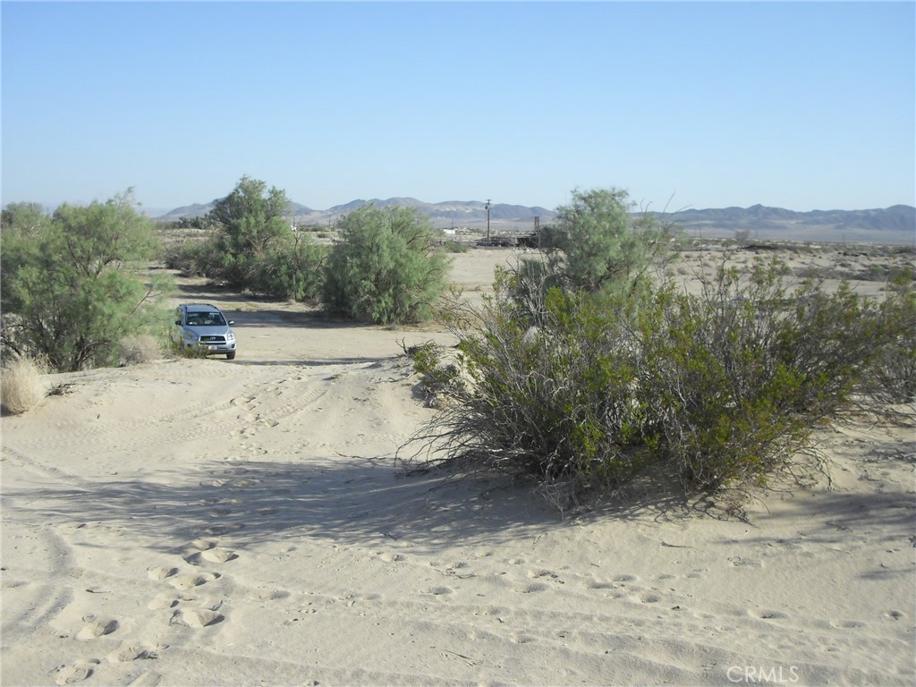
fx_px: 1006
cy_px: 344
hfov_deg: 49.0
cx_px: 458
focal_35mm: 38
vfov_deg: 37.7
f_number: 8
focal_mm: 6.2
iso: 100
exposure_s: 1/160
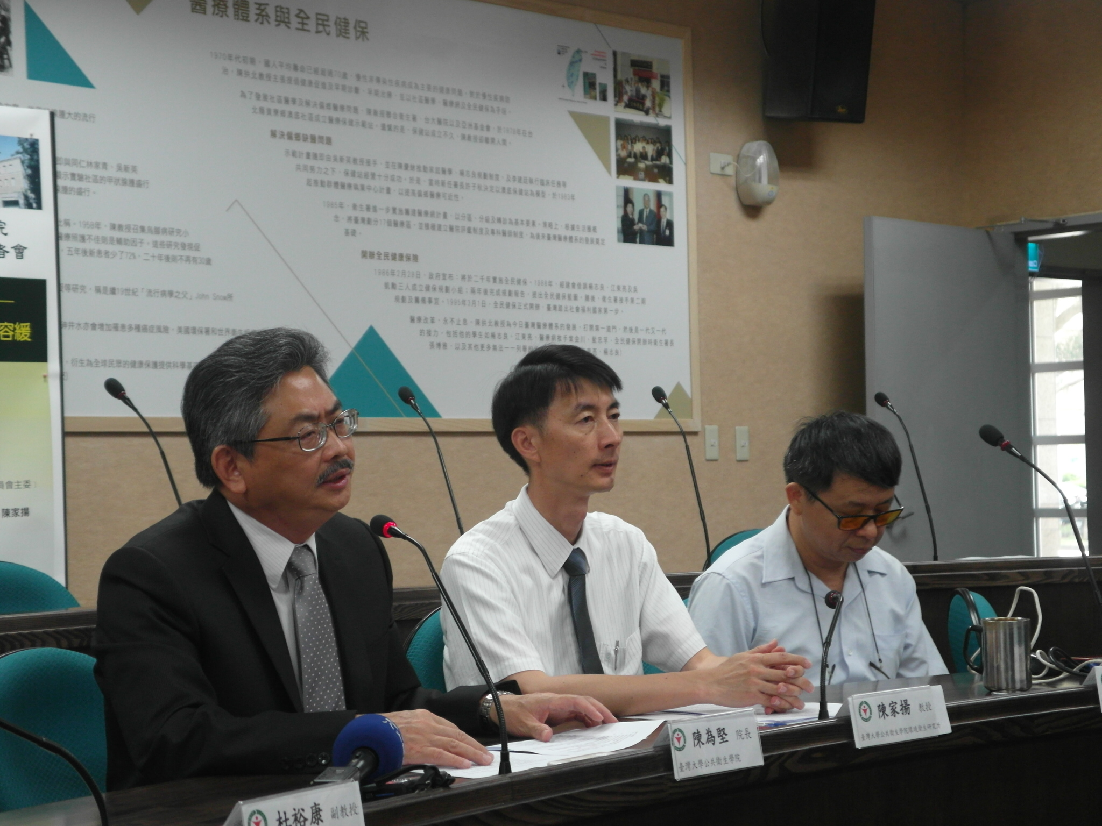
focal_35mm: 72
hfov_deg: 27.0
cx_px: 551
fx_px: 2292
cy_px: 413
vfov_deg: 20.4
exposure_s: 1/60
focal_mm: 15.6
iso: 200
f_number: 2.4
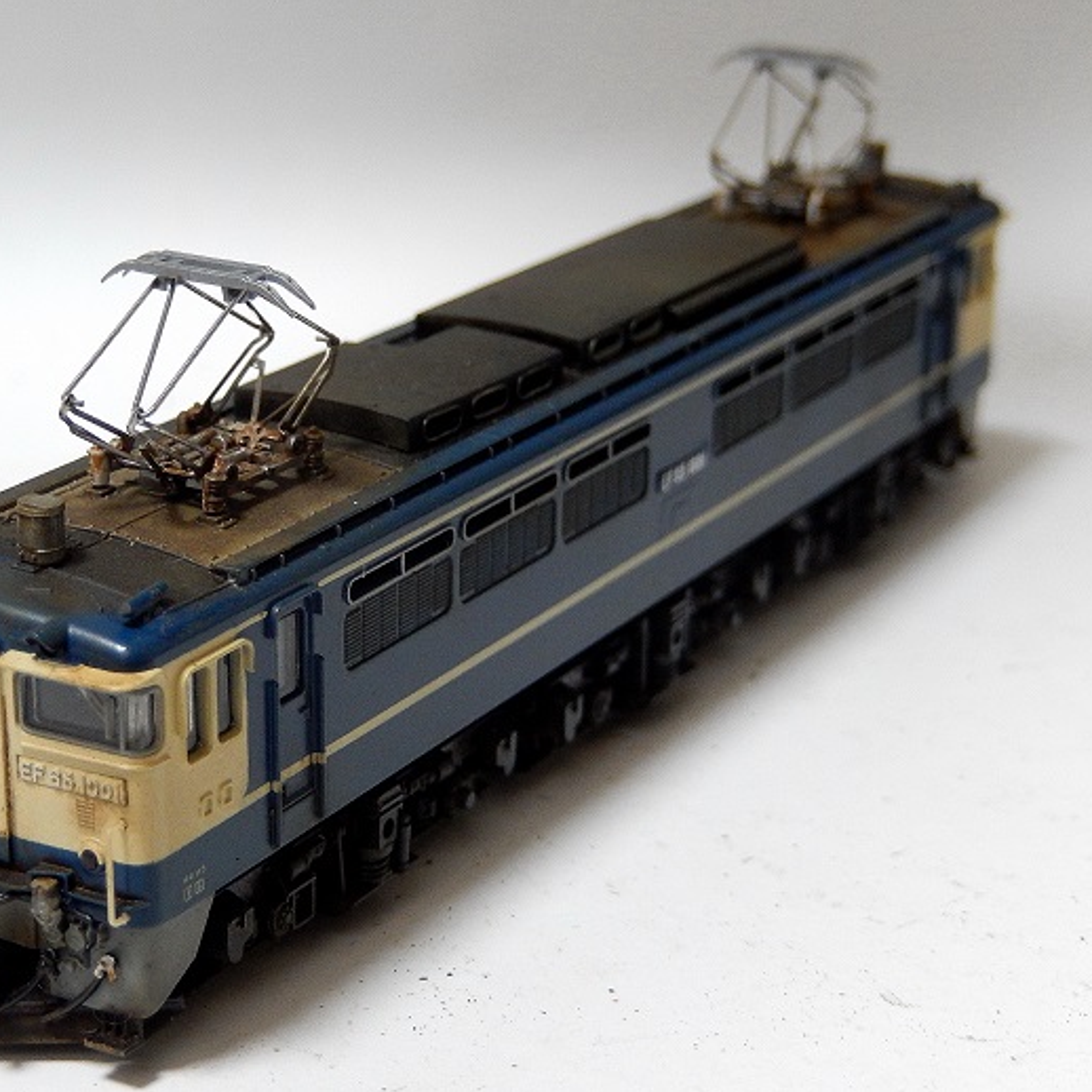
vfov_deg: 21.7
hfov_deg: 21.6
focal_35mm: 80
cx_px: 379
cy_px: 545
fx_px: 2855
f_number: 4.8
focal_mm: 12
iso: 450
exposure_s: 1/8
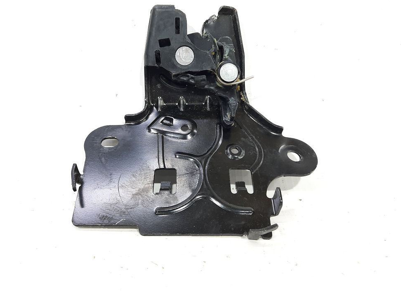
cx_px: 191
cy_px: 116
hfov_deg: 58.3
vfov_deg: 45.1
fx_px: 359
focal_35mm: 31
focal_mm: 4.6
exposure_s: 1/50
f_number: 2
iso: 125
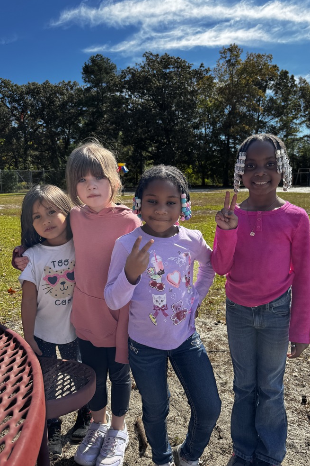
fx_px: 336
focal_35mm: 26
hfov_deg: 49.5
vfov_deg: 69.4
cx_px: 167
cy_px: 228
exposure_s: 1/1425
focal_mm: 6.76
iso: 80
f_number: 1.78
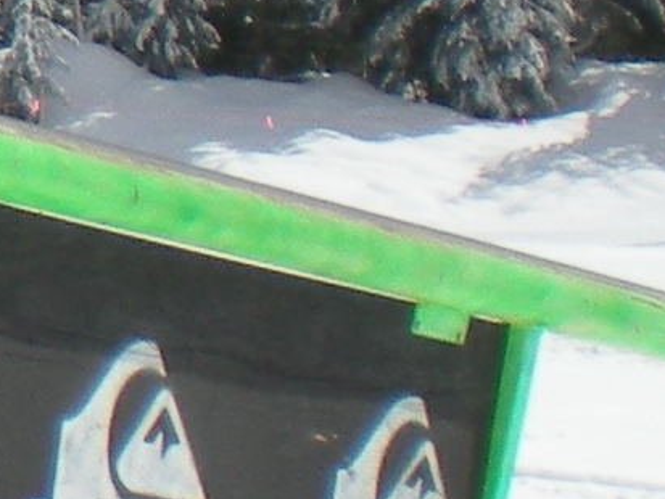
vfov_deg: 5.0
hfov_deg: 6.1
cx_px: -1377
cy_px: 55
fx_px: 5765
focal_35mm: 300
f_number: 4.6
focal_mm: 6.3
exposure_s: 1/1000
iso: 64
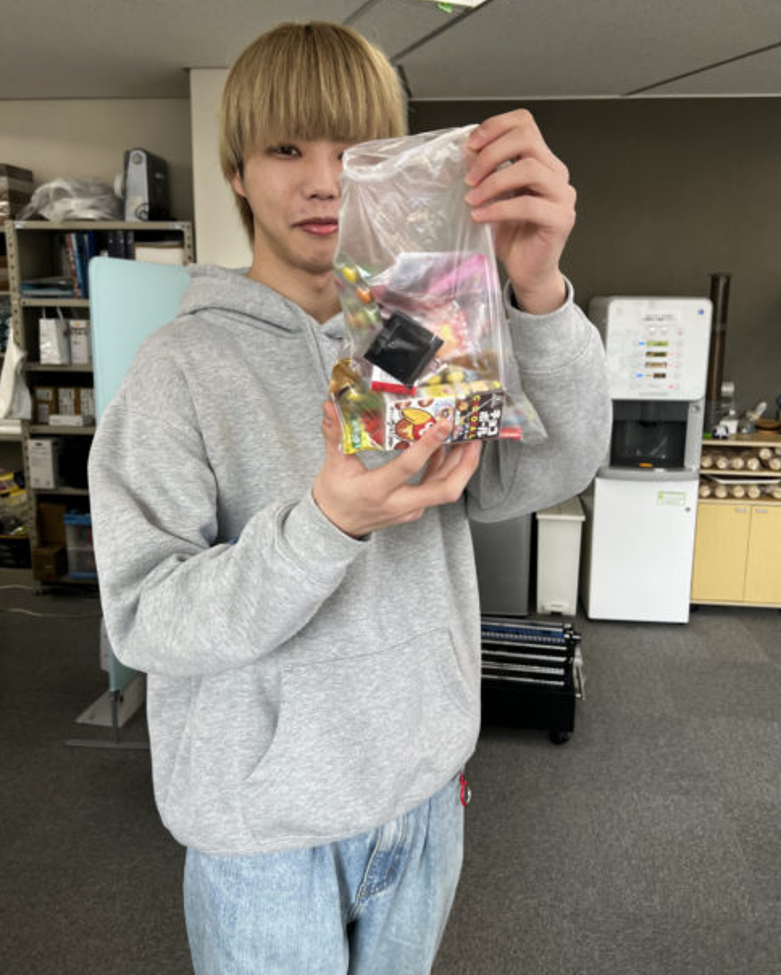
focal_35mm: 28
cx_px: 397
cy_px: 453
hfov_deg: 51.6
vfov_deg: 62.1
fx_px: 808
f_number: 1.5
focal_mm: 5.7
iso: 40
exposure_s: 1/121
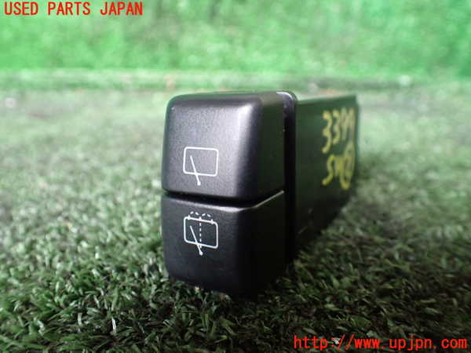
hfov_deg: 60.0
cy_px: 176
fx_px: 408
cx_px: 236
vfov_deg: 46.8
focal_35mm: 30
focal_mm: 5.4
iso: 1000
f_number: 2.3
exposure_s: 1/30
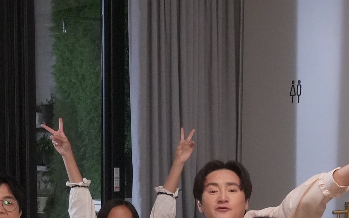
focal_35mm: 104
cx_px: 198
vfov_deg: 12.1
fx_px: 989
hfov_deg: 20.0
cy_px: 314
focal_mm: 24
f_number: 5.6
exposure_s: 1/250
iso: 6400
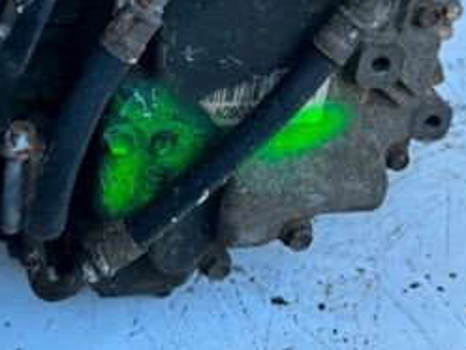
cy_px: -60
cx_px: 216
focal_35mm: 58
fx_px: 781
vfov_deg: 23.3
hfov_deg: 33.2
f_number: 1.78
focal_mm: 6.86
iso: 50
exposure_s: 1/102
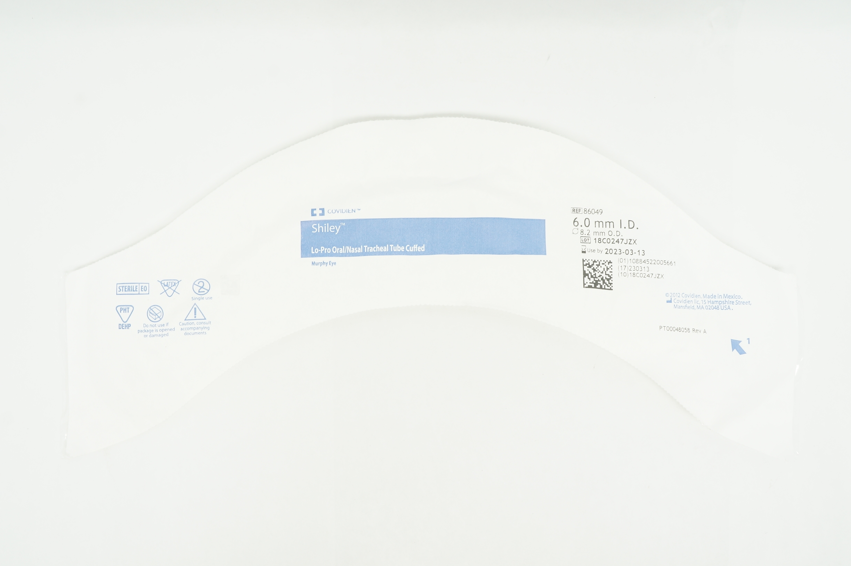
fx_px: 708
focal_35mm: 30
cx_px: 426
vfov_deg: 43.5
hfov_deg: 62.0
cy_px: 283
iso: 400
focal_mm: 20
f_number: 10
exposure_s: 1/15
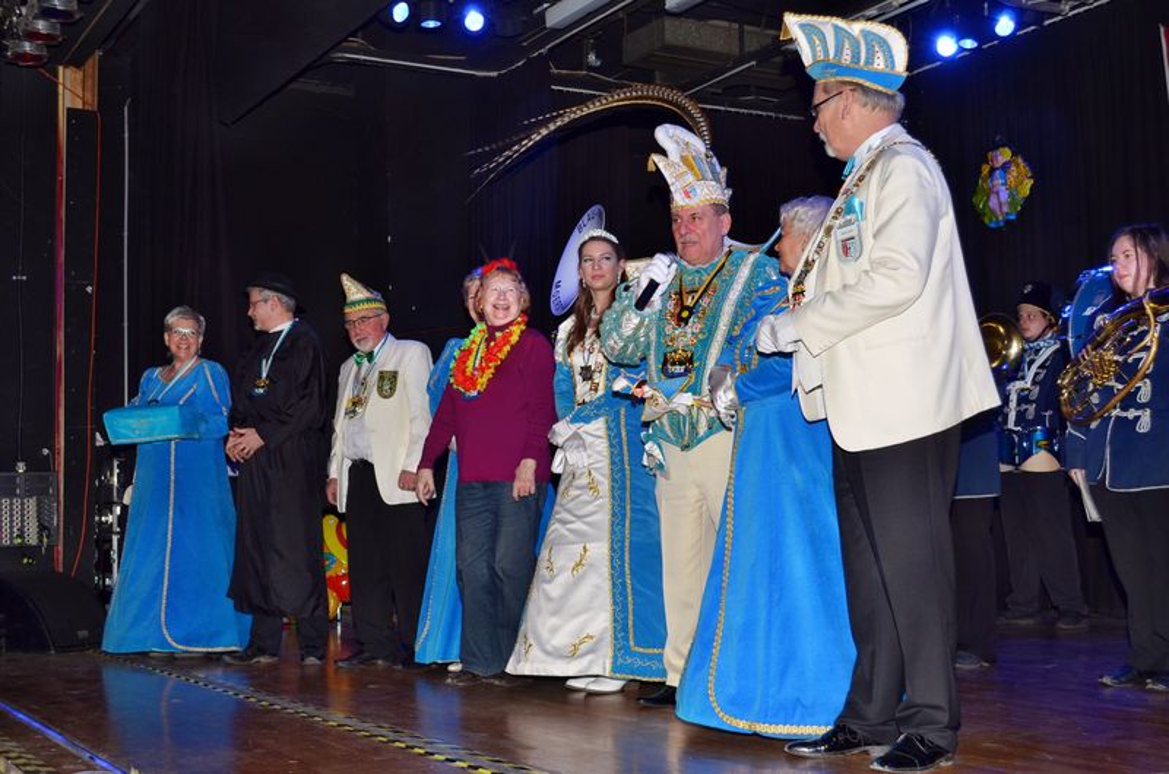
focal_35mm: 33
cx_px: 584
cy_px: 387
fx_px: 1069
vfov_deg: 39.8
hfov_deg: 57.3
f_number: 4
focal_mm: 22
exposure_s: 1/60
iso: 100
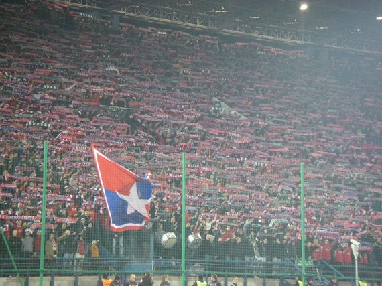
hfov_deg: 15.4
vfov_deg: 11.6
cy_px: 143
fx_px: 1412
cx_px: 191
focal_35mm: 128
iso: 800
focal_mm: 21.1
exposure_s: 1/80
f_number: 4.2
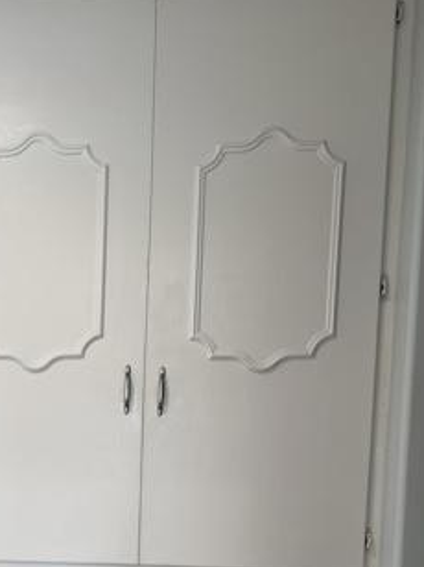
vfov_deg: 35.7
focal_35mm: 50
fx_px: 817
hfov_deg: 27.5
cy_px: 521
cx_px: 7
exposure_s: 1/120
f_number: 1.78
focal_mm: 6.76
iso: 125
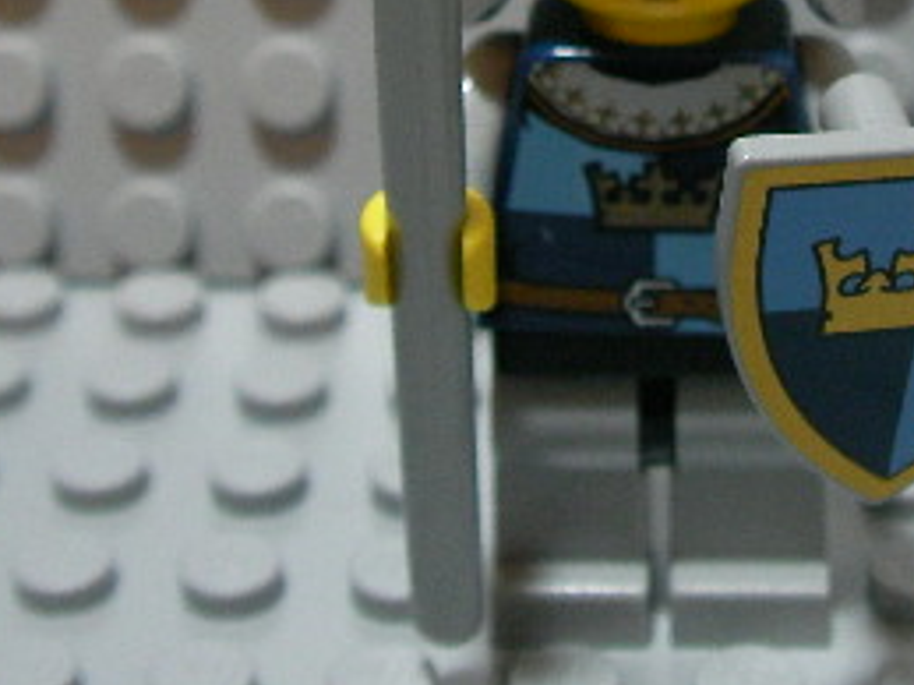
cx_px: 685
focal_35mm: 94
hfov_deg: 20.7
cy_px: -35
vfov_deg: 15.4
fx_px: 2481
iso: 200
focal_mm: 6.3
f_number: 3.5
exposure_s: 1/16.4
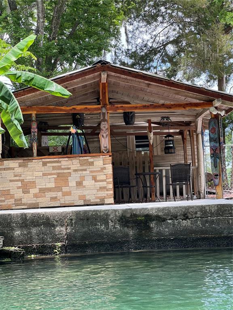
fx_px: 691
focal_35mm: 77
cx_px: 116
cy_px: 155
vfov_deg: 25.3
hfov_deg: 19.1
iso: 50
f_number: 2.8
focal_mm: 9
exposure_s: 1/121
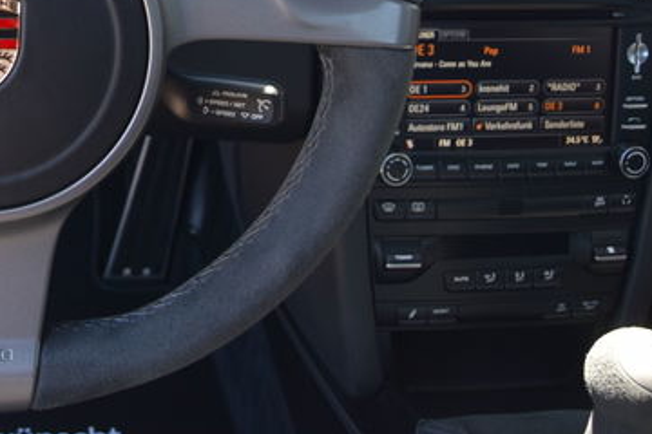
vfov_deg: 12.1
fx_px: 2030
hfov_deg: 17.8
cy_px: -13
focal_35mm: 112
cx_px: -2
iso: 400
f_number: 6.3
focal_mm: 35
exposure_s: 1/160
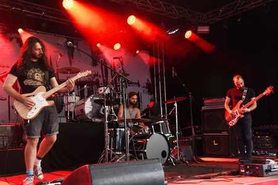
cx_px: 139
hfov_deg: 48.5
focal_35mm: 40
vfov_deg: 33.4
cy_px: 92
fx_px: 309
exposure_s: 1/80
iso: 2500
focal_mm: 40
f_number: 5
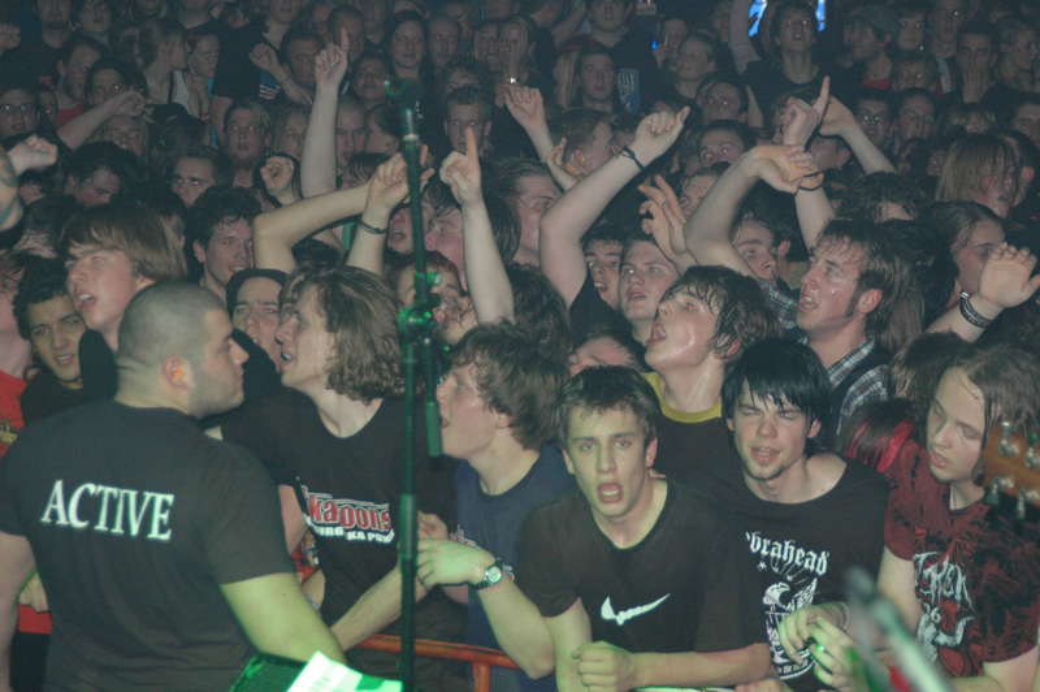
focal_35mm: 105
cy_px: 346
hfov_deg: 19.5
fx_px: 3031
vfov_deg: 13.0
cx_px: 520
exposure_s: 1/60
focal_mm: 70
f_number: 4.5
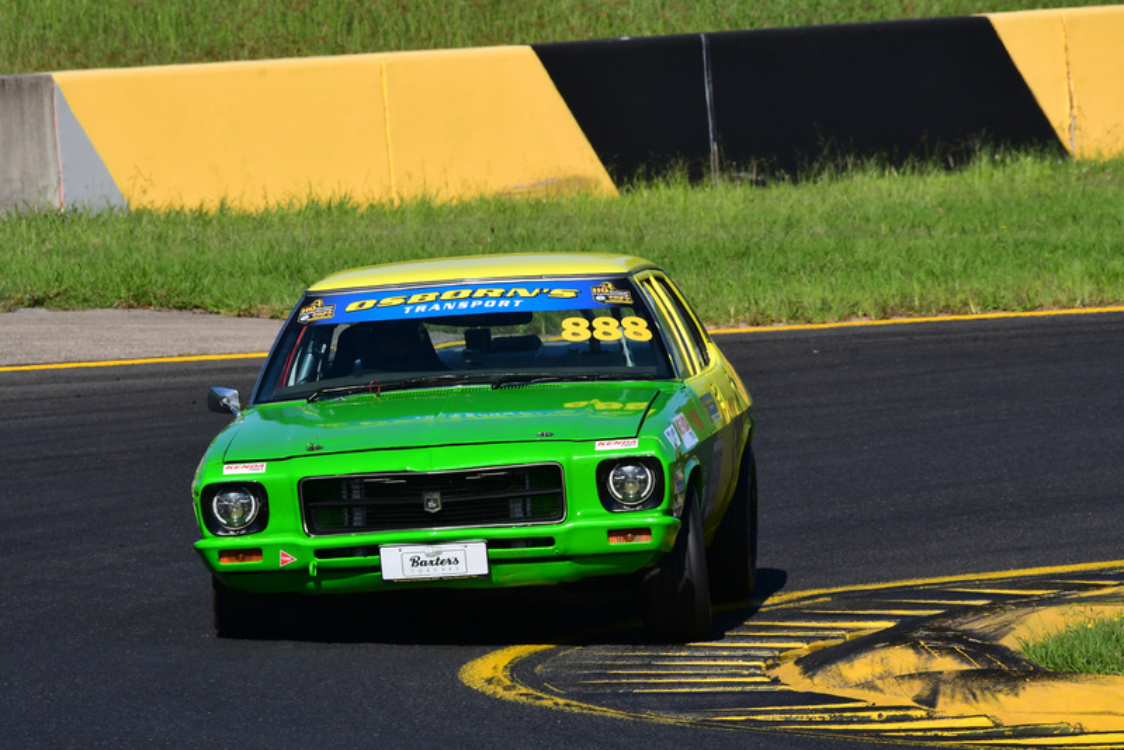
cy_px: 375
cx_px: 562
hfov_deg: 3.9
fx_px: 16397
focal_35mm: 525
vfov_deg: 2.6
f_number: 13
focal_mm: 350
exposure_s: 1/640
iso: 400
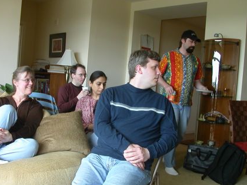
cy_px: 109
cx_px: 122
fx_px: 314
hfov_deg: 42.9
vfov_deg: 32.8
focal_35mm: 44
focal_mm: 5.6
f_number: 2.7
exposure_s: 1/35
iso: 100
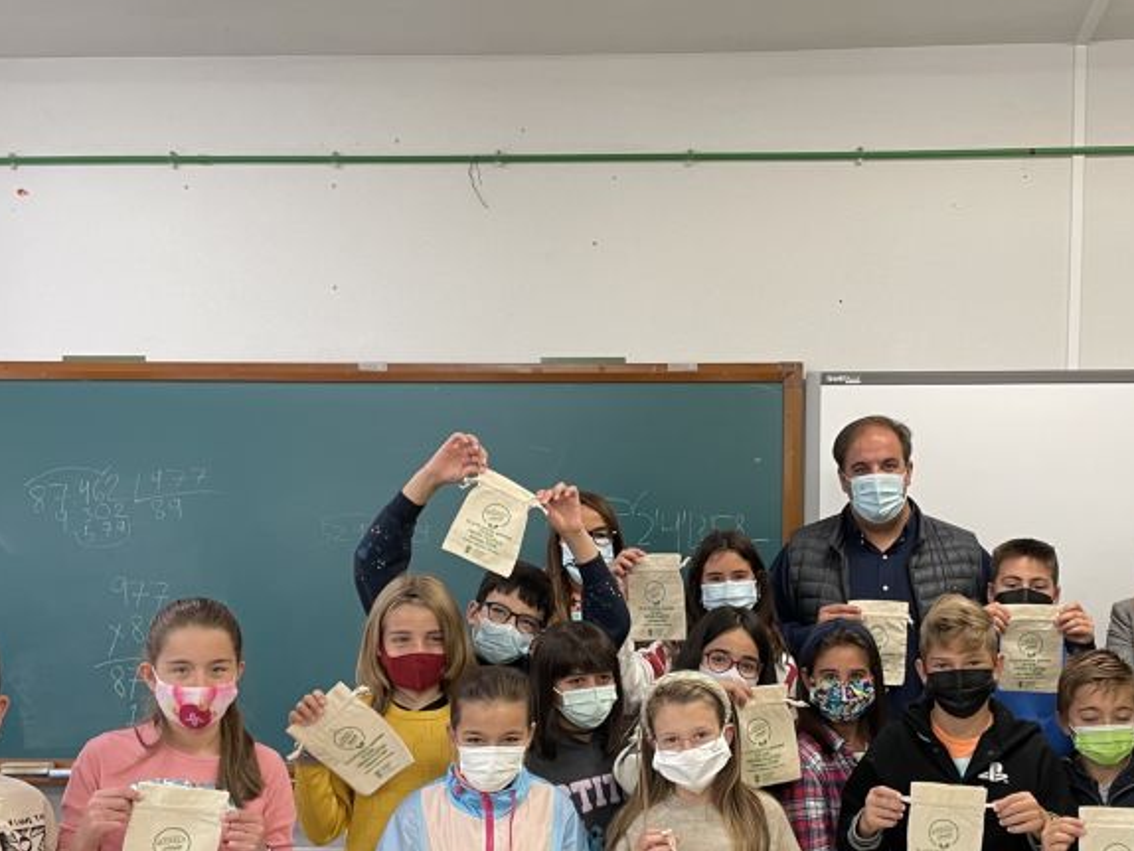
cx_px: 741
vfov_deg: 33.1
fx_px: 1409
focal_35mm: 43
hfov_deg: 43.3
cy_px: 609
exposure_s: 1/50
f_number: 1.6
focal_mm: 4.2
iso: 100
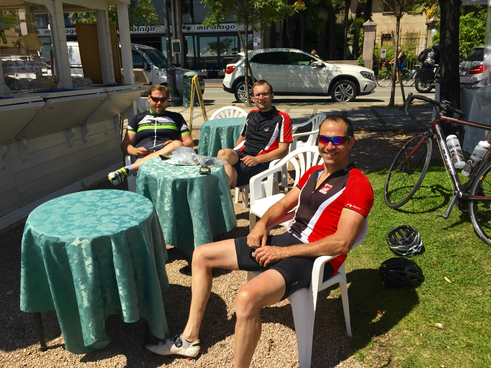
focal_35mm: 29
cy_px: 184
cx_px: 246
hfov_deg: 61.7
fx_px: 411
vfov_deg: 48.2
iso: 32
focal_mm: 4.15
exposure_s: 1/2475
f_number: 2.2
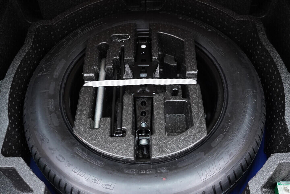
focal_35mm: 36
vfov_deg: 36.9
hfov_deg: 53.1
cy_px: 97
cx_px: 145
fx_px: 290
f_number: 2.8
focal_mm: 24
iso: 1000
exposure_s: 1/40
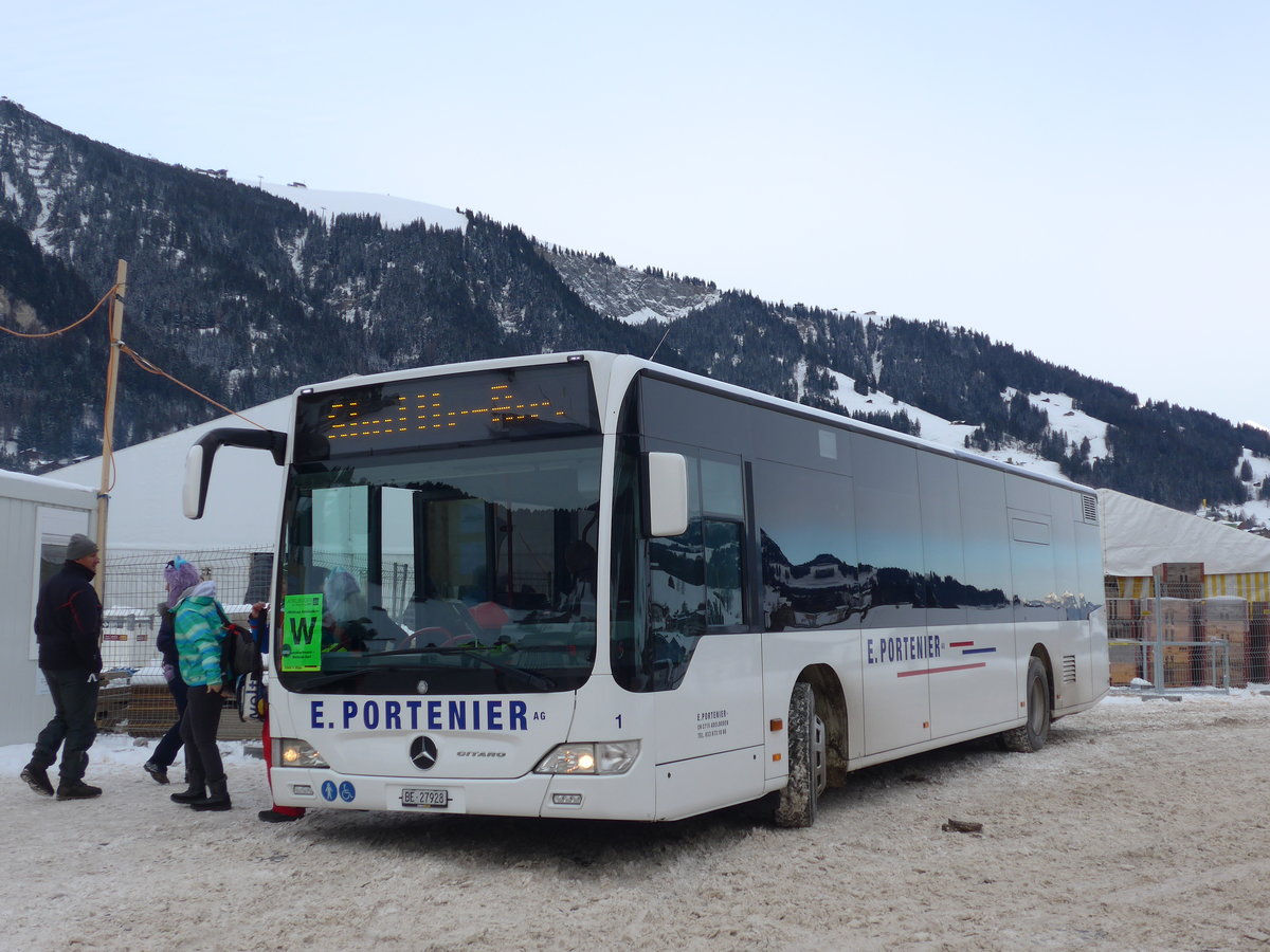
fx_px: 1614
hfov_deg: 42.9
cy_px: 476
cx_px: 635
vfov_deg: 32.9
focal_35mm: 44
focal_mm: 9
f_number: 2.8
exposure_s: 1/800
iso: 80
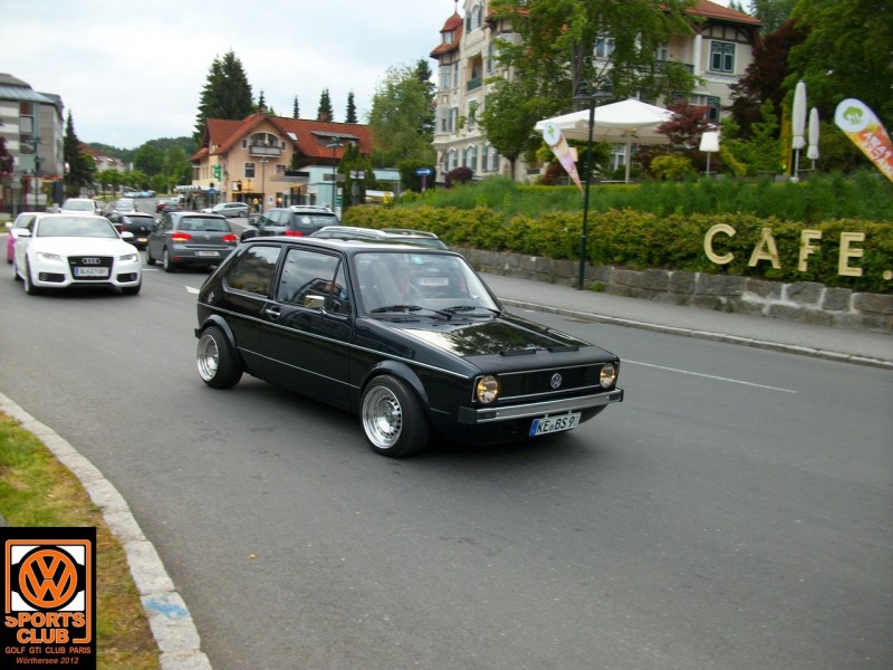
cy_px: 335
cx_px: 446
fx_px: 877
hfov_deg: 54.0
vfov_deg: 41.8
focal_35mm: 34
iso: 80
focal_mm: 5.7
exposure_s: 1/179
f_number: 2.9
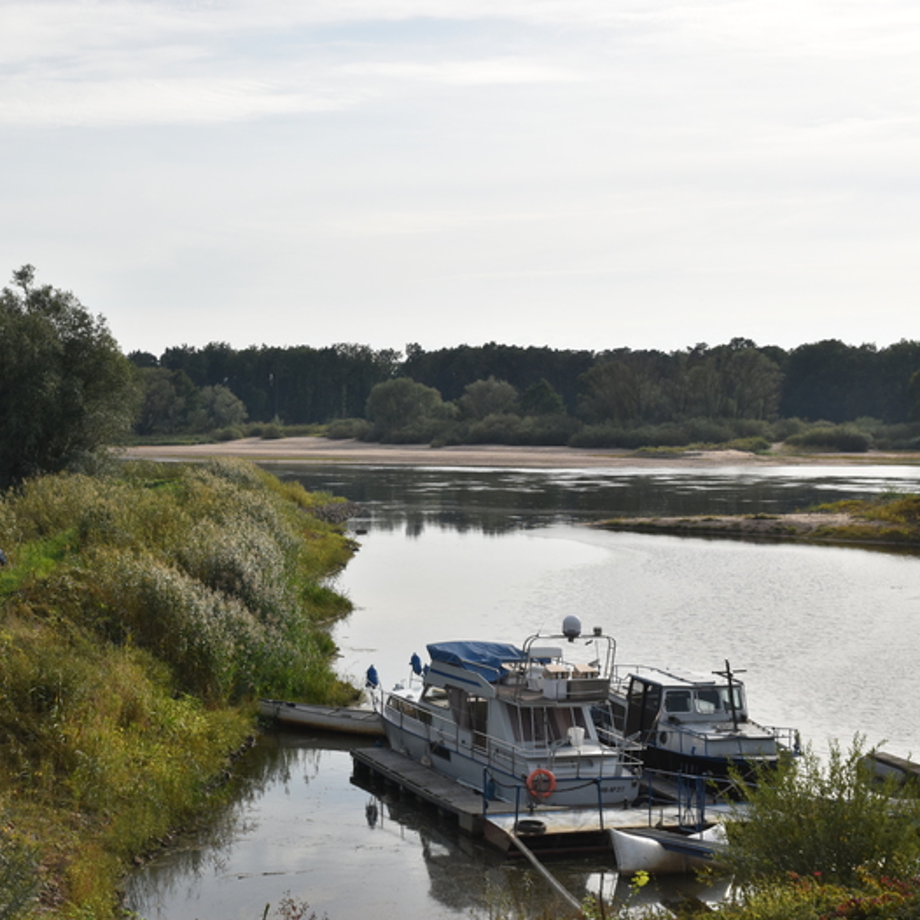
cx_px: 285
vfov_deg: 27.7
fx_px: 1864
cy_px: 463
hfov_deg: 27.5
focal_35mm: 62
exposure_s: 1/400
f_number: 10
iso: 200
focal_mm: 32
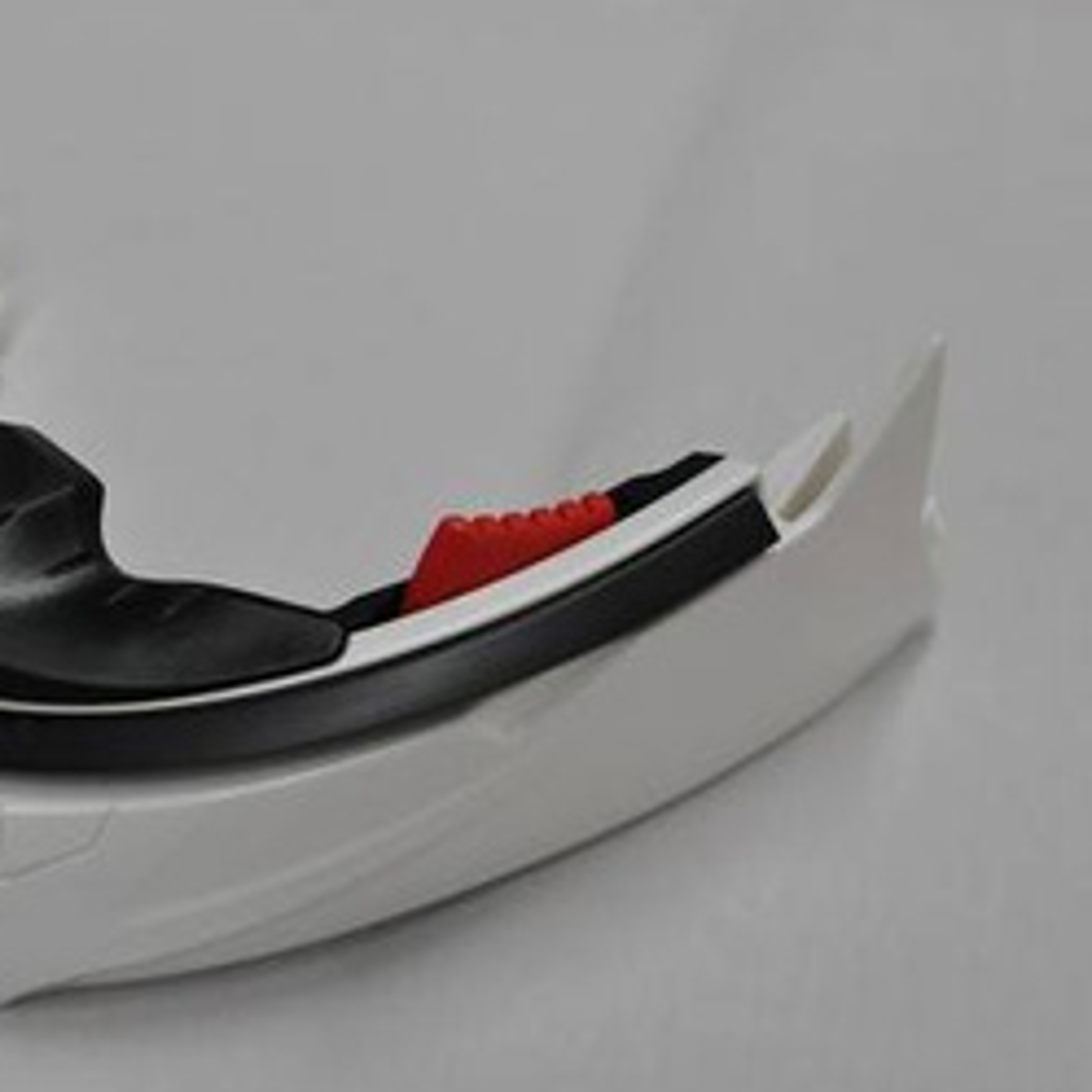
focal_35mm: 72
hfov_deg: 23.9
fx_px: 2558
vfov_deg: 24.1
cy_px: 548
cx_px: 285
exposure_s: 1/60
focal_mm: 35
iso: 1000
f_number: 4
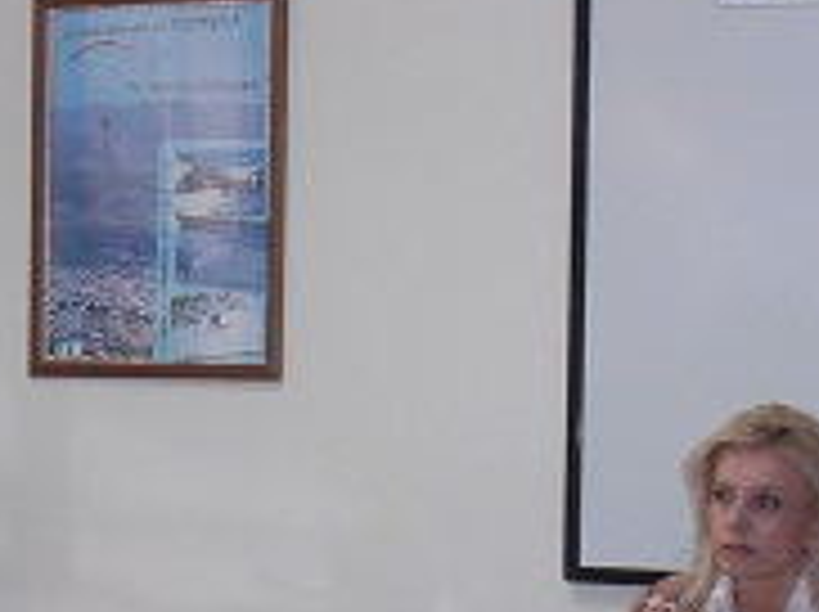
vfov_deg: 9.1
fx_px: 3851
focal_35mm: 163
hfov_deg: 12.0
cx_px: 27
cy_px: 382
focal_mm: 6.61
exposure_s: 1/40
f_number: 3.9
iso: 200
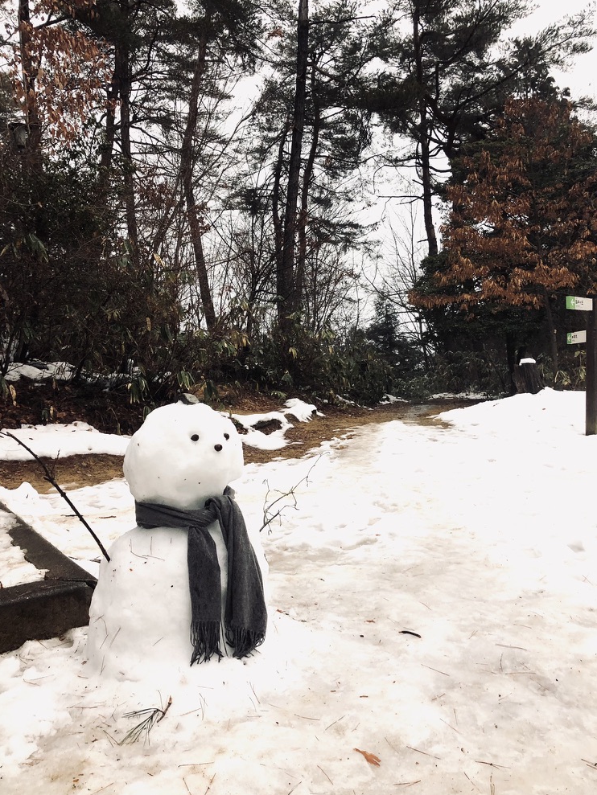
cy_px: 408
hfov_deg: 48.2
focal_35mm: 29
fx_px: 667
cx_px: 304
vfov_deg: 61.6
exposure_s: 1/40
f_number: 1.8
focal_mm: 3.99
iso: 25
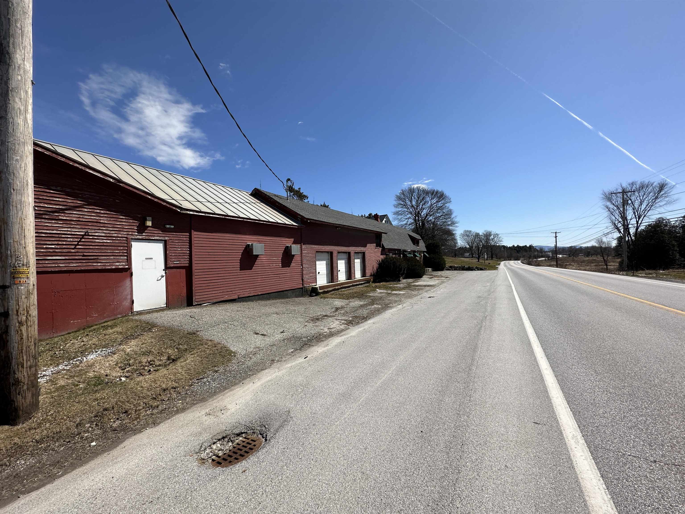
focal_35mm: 14
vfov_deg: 85.7
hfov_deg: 102.1
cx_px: 342
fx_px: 277
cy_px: 257
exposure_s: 1/2882
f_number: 2.2
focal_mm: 2.22
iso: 50
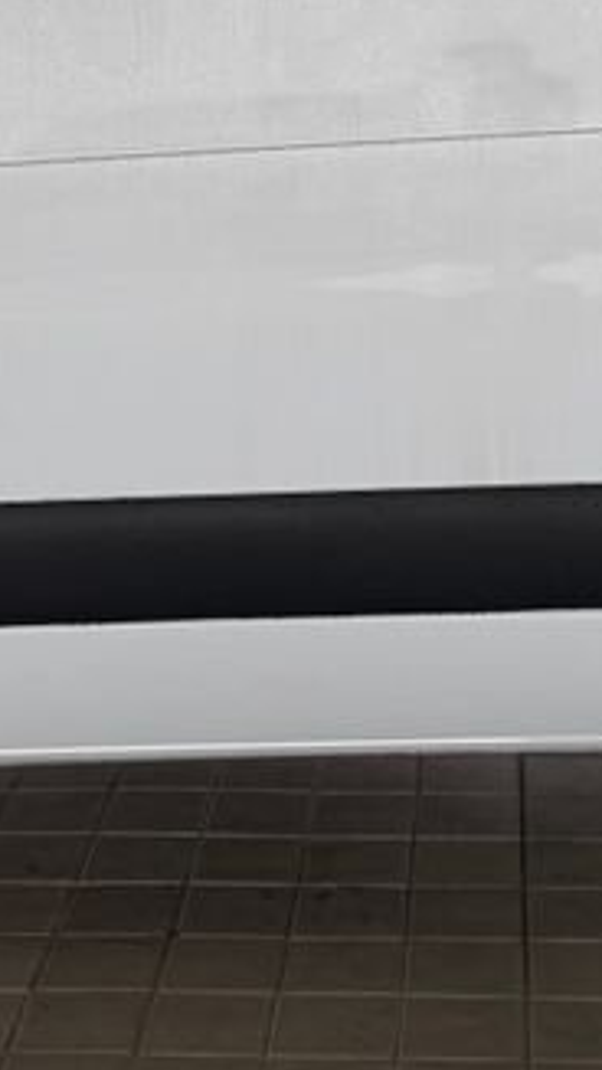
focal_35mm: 82
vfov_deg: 24.6
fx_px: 2326
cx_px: 258
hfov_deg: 14.7
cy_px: -16
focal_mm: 6.76
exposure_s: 1/234
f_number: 1.78
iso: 80
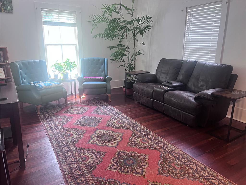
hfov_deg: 67.3
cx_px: 123
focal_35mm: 26
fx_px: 185
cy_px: 92
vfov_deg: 53.1
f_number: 1.5
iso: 160
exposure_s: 1/60
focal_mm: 5.7
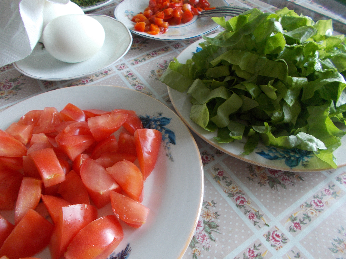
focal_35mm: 26
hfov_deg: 67.3
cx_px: 173
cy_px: 130
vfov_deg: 53.1
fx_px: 260
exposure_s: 1/25
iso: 125
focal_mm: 4.6
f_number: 3.2
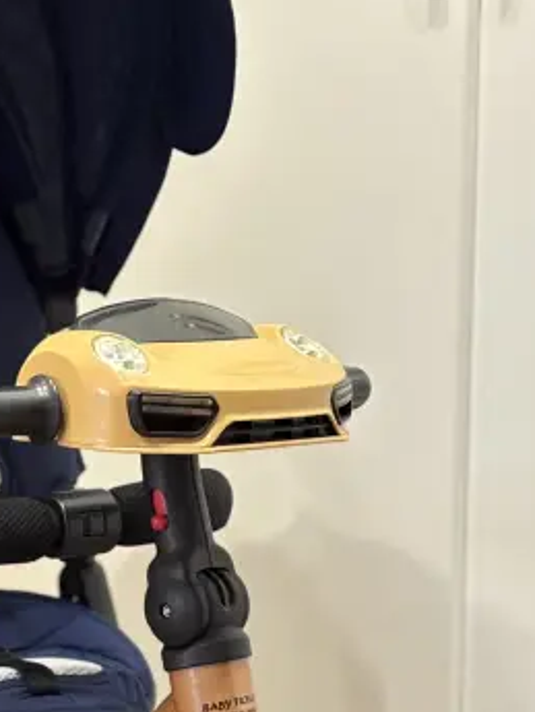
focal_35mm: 113
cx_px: -11
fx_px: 2327
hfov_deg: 12.9
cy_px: 568
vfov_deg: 17.3
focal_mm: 5.96
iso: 250
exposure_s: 1/25
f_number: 1.6
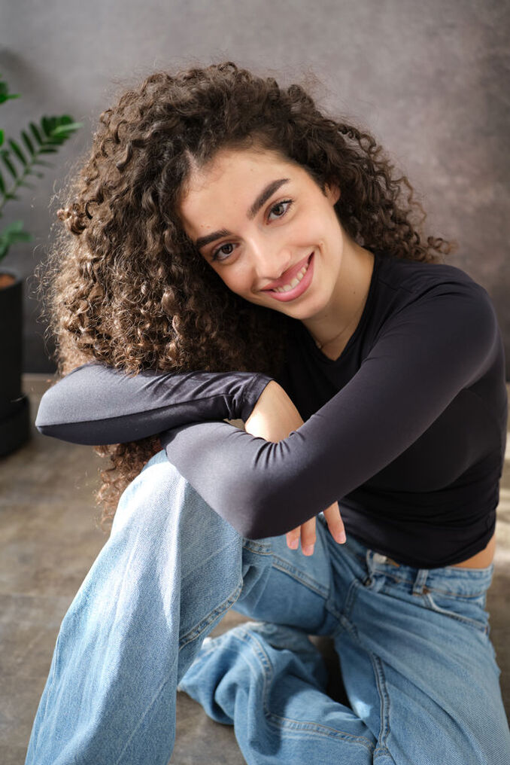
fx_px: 743
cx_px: 255
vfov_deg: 54.4
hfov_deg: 37.9
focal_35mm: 35
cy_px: 382
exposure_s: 1/160
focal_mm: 23
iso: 400
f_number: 2
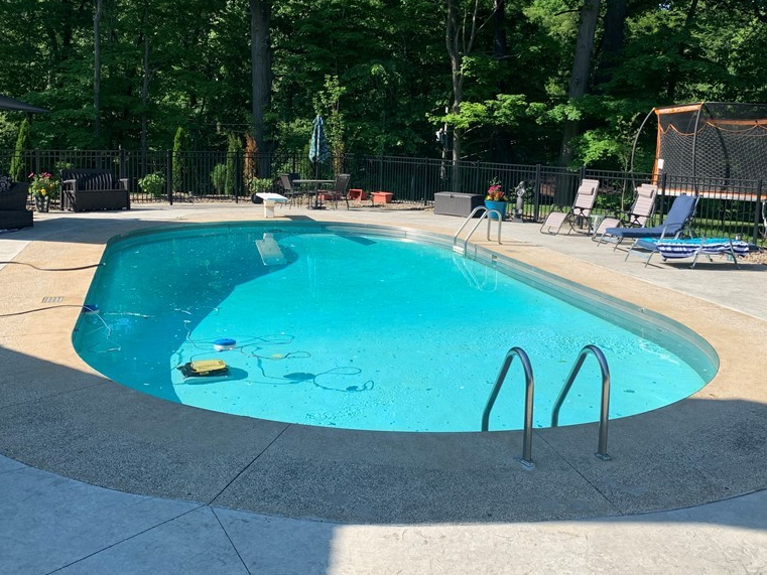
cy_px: 228
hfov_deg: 52.6
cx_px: 406
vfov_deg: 40.5
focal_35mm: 35
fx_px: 776
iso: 25
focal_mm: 4.25
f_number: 1.8
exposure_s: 1/1387
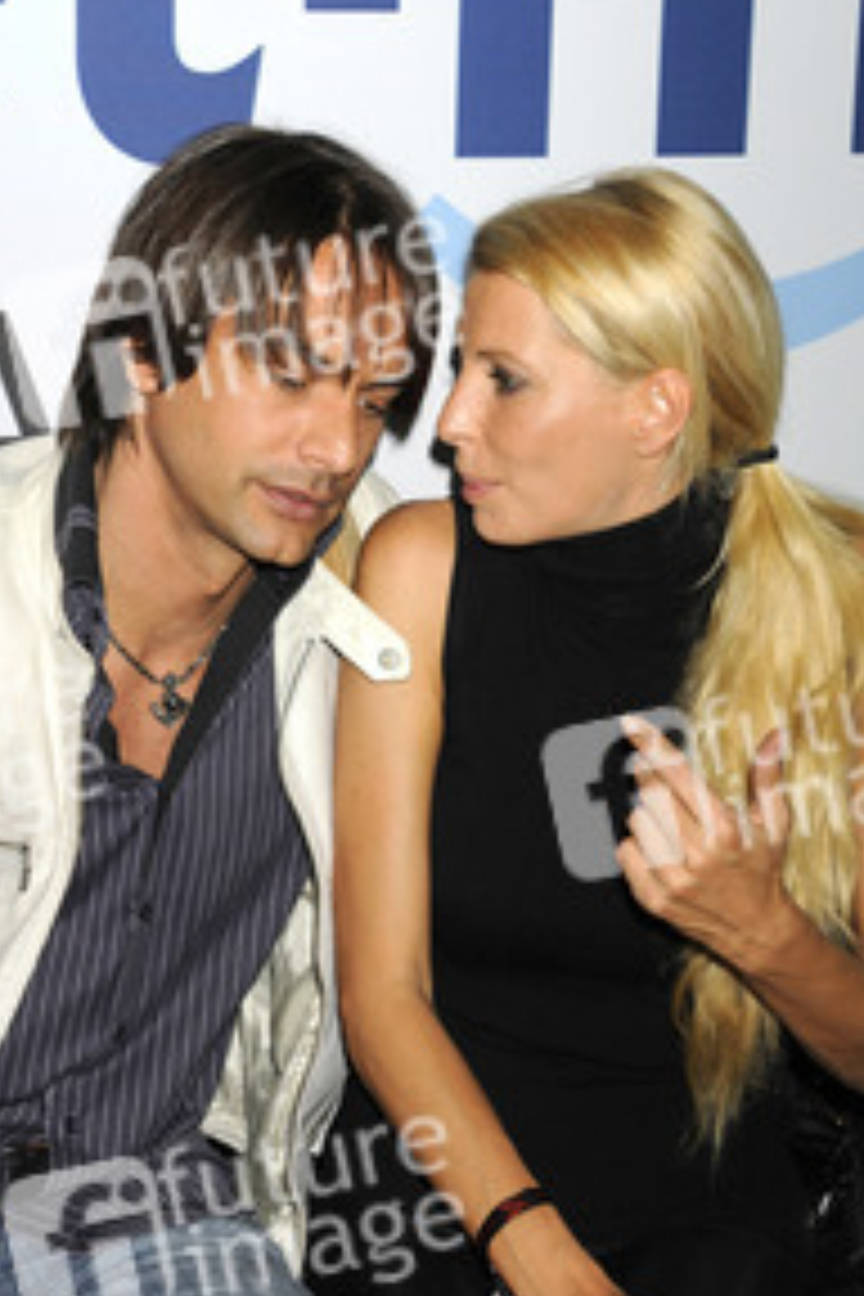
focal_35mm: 86
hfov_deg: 15.9
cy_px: 549
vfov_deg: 23.6
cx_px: 364
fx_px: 3096
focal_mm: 62
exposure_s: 1/50
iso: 1600
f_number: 5.6
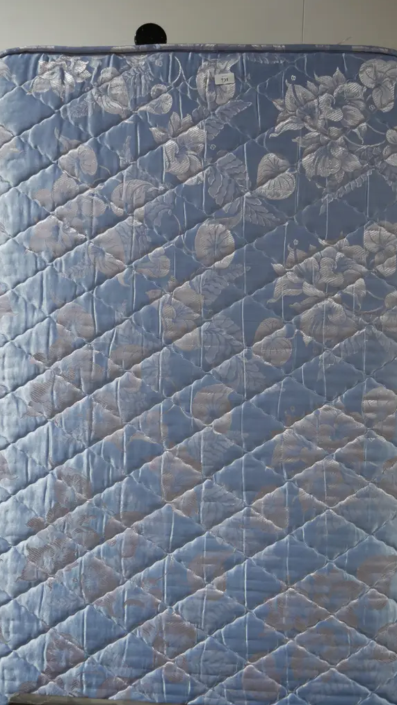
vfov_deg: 59.5
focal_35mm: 33
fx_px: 618
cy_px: 353
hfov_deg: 35.6
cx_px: 189
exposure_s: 1/60
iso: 400
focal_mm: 15
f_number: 3.6
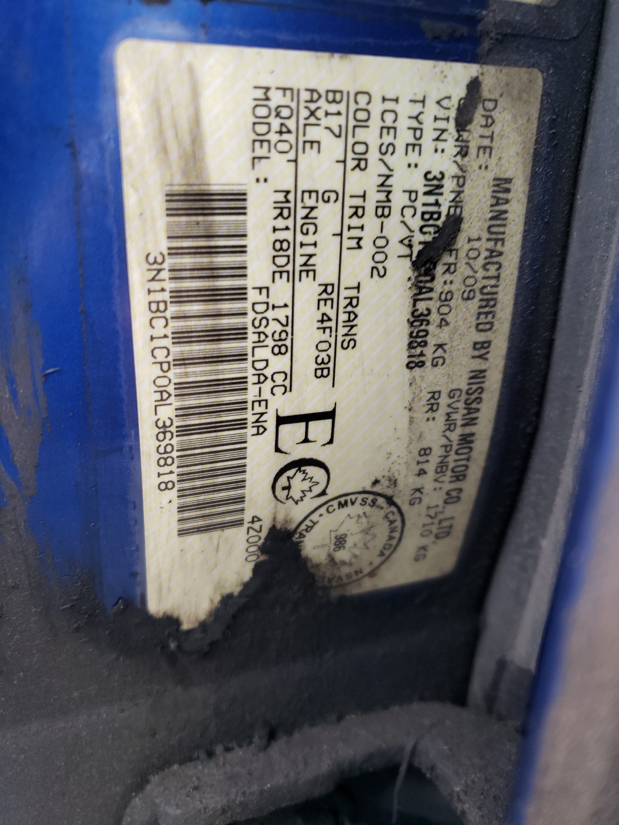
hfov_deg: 53.1
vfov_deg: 67.3
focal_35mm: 26
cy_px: 412
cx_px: 310
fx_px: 620
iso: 59
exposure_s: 1/120
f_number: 1.5
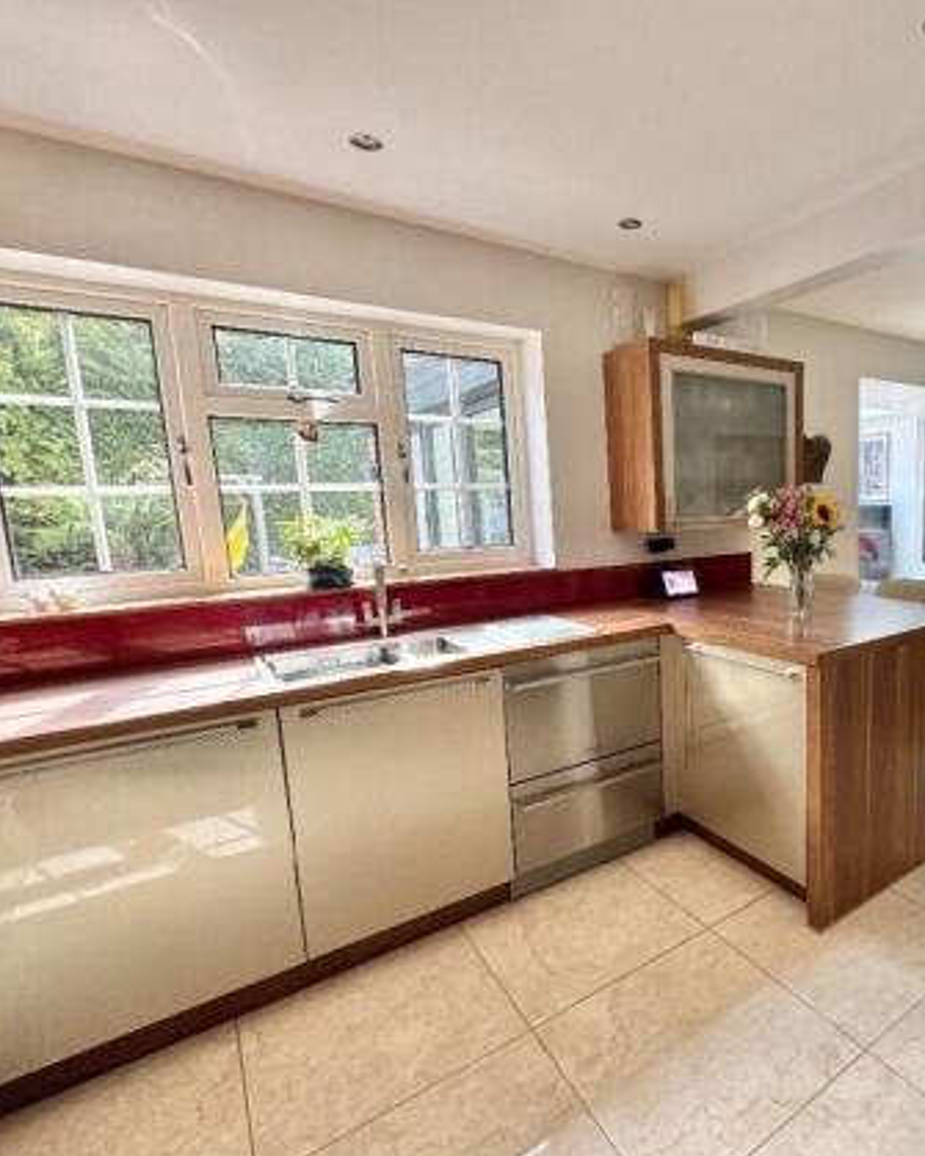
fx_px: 650
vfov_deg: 83.3
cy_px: 600
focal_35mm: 19
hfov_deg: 66.5
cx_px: 692
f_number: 2.2
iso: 100
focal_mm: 2.22
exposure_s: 1/99
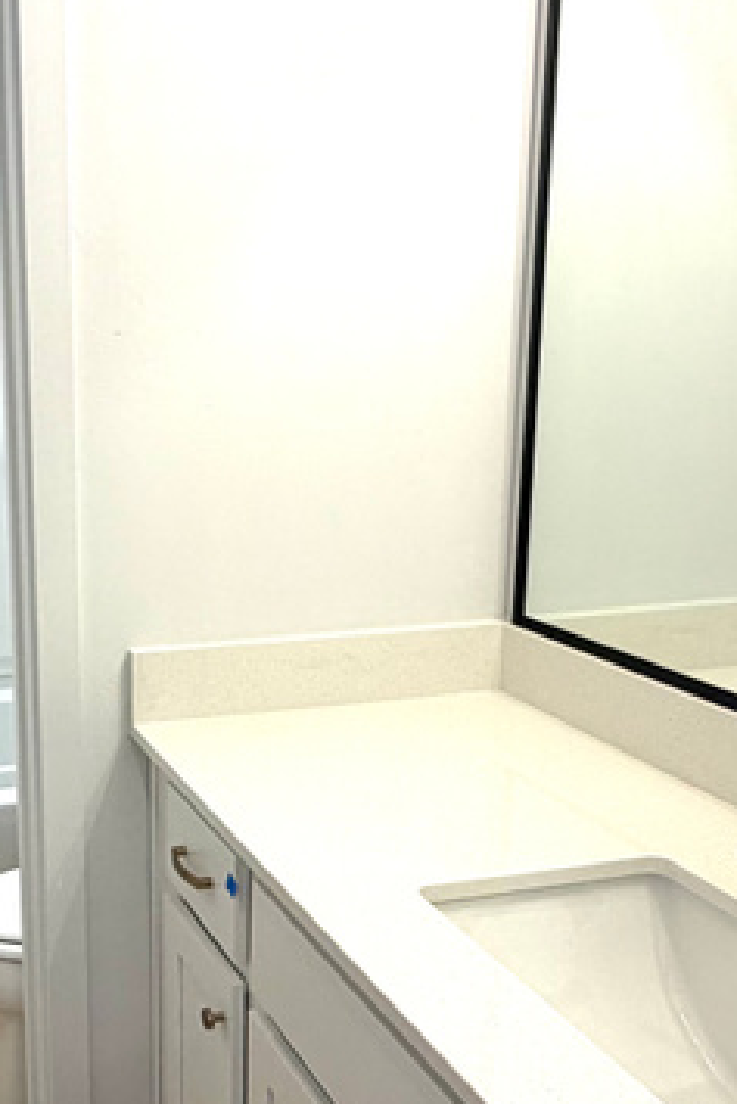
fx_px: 1288
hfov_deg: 30.7
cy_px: 628
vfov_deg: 46.3
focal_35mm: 42
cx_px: 96
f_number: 2.2
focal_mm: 2.22
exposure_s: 1/120
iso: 100
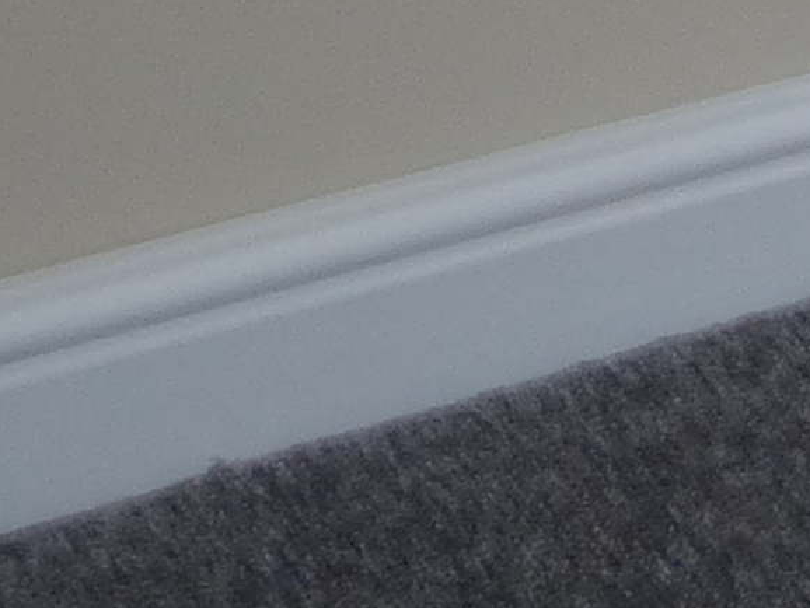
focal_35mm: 173
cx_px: 2712
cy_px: -895
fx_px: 4050
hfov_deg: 8.7
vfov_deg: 7.9
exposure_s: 1/60
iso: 100
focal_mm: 4.5
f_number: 2.8
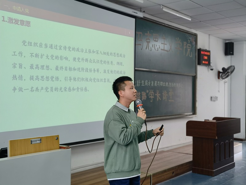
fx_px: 334
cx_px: 123
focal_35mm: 47
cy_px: 92
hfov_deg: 40.4
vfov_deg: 30.9
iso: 160
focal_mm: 6.67
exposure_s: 1/99.9
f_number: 1.9
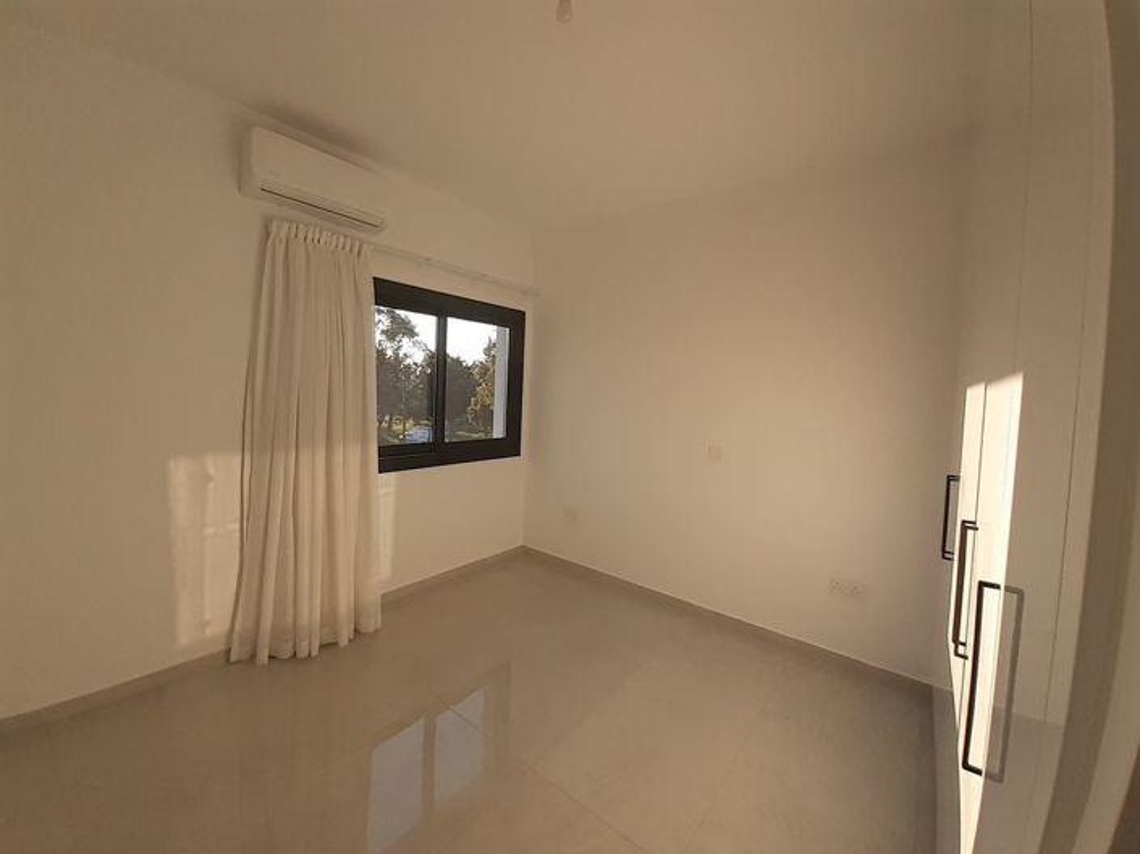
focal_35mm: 13
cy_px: 427
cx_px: 570
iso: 40
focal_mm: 1.13
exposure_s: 1/290
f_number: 2.2
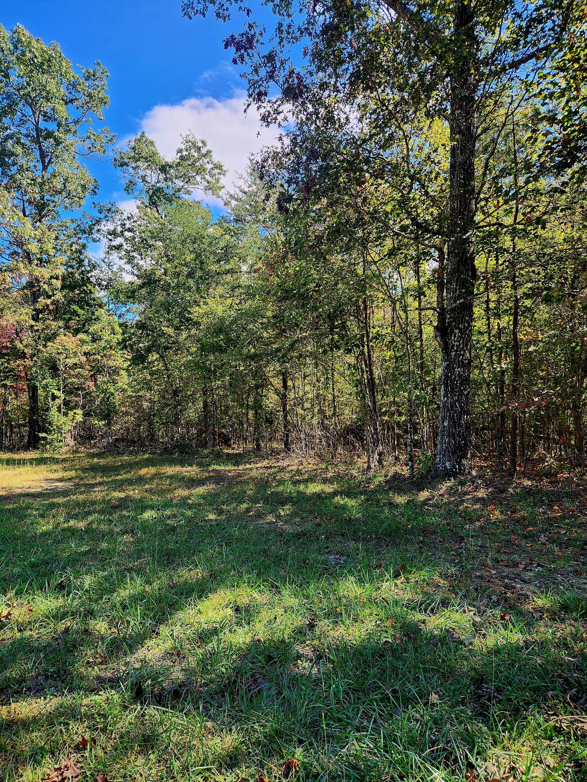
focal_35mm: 23
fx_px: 520
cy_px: 391
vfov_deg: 73.9
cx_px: 294
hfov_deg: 58.9
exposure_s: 1/385
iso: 20
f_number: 1.8
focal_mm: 5.4
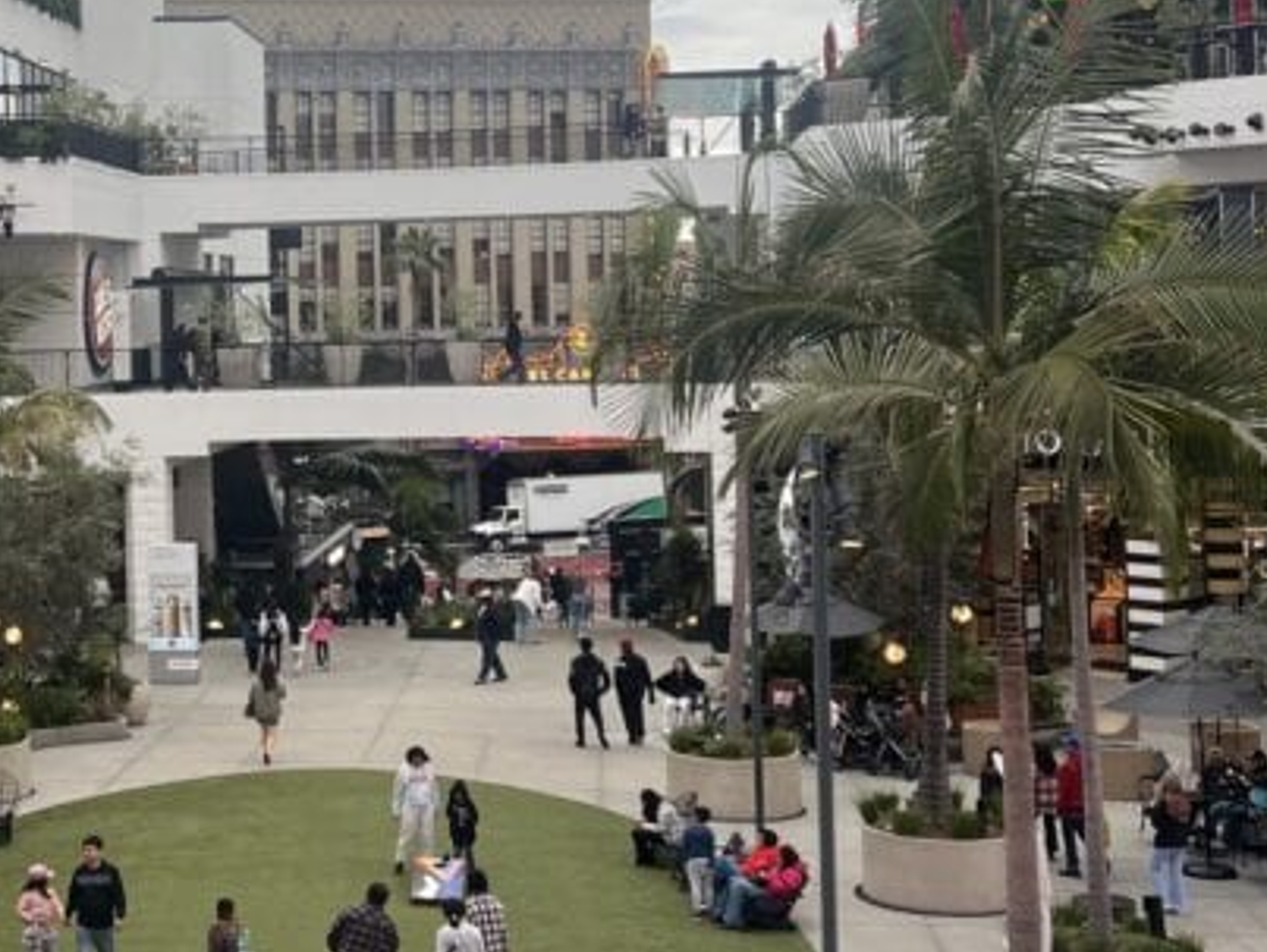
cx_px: 97
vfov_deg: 22.1
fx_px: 2418
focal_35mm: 66
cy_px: 276
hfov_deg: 28.1
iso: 50
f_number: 1.5
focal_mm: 5.7
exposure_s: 1/215
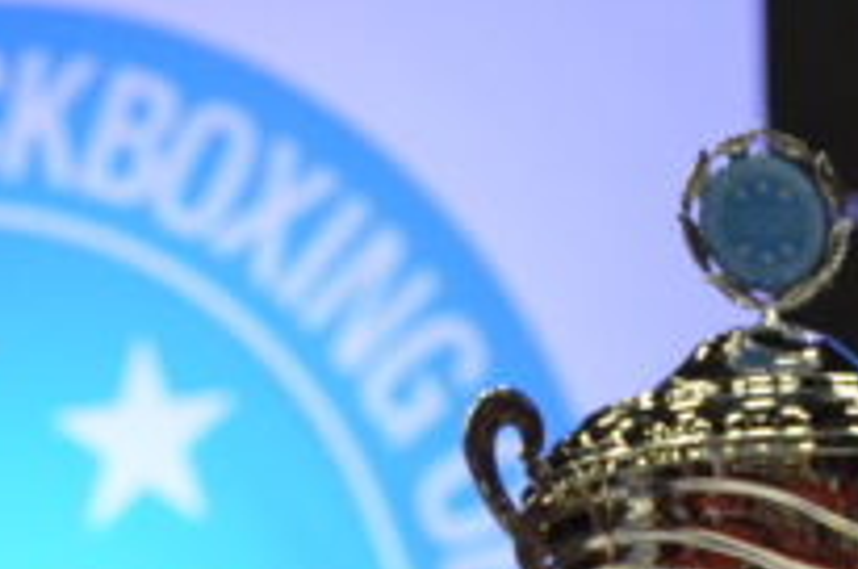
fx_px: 7020
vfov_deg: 4.6
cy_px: 862
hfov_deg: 7.0
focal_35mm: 295
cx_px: 48
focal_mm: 62
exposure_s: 1/200
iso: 5000
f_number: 5.3
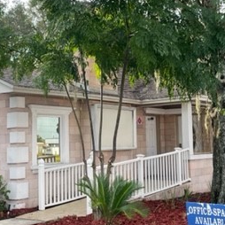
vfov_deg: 29.5
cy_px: 107
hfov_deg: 29.5
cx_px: 103
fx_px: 427
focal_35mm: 58
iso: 32
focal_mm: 4.2
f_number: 1.6
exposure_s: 1/590
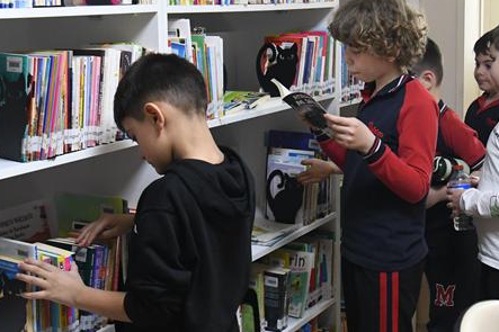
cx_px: 365
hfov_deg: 30.5
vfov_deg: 20.8
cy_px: 113
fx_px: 901
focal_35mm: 65
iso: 4000
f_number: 5.6
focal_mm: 24
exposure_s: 1/125
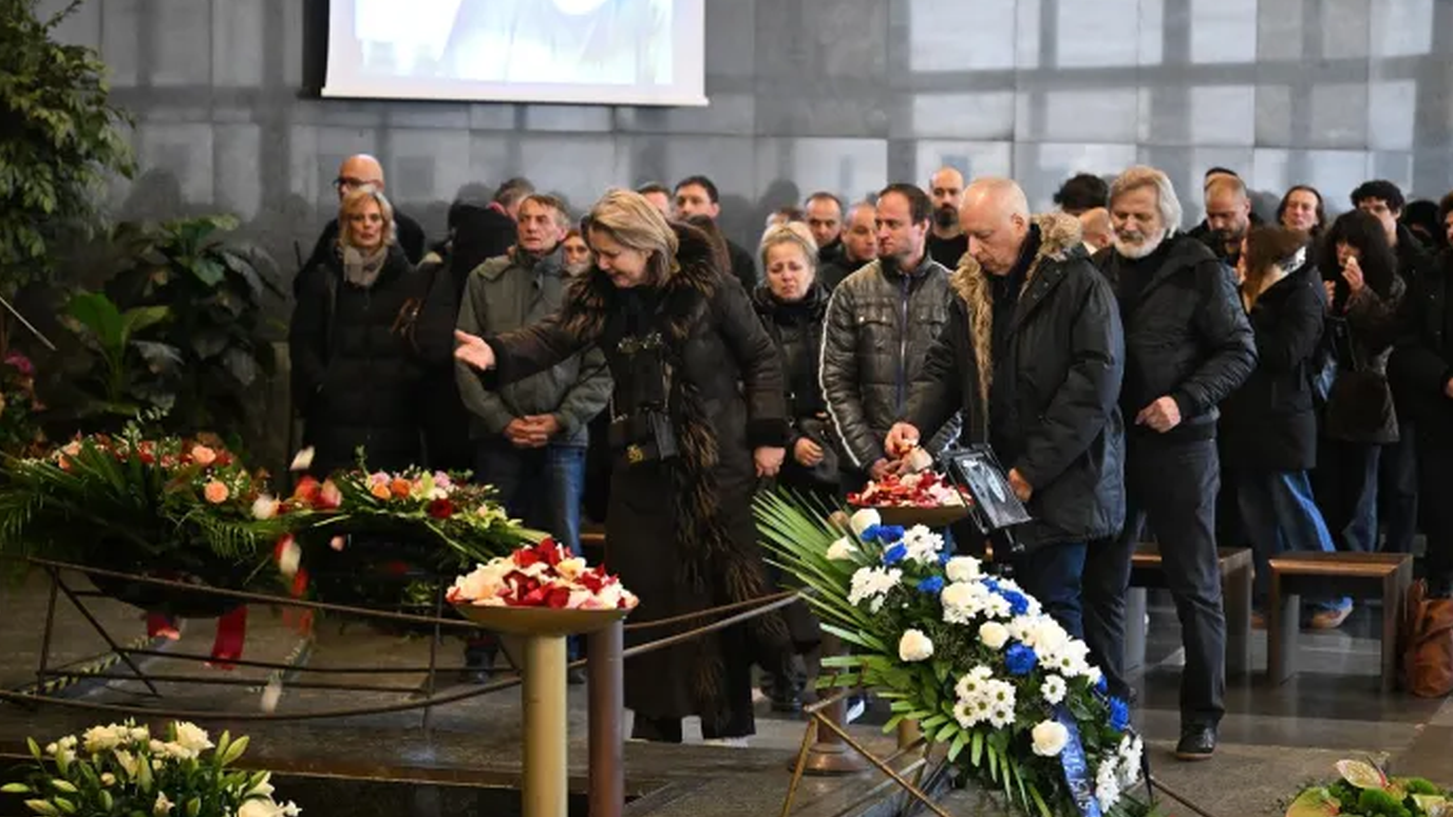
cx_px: 781
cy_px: 512
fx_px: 3121
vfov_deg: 14.9
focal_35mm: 81
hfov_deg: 26.2
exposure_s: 1/50
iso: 3600
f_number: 2.8
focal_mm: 70
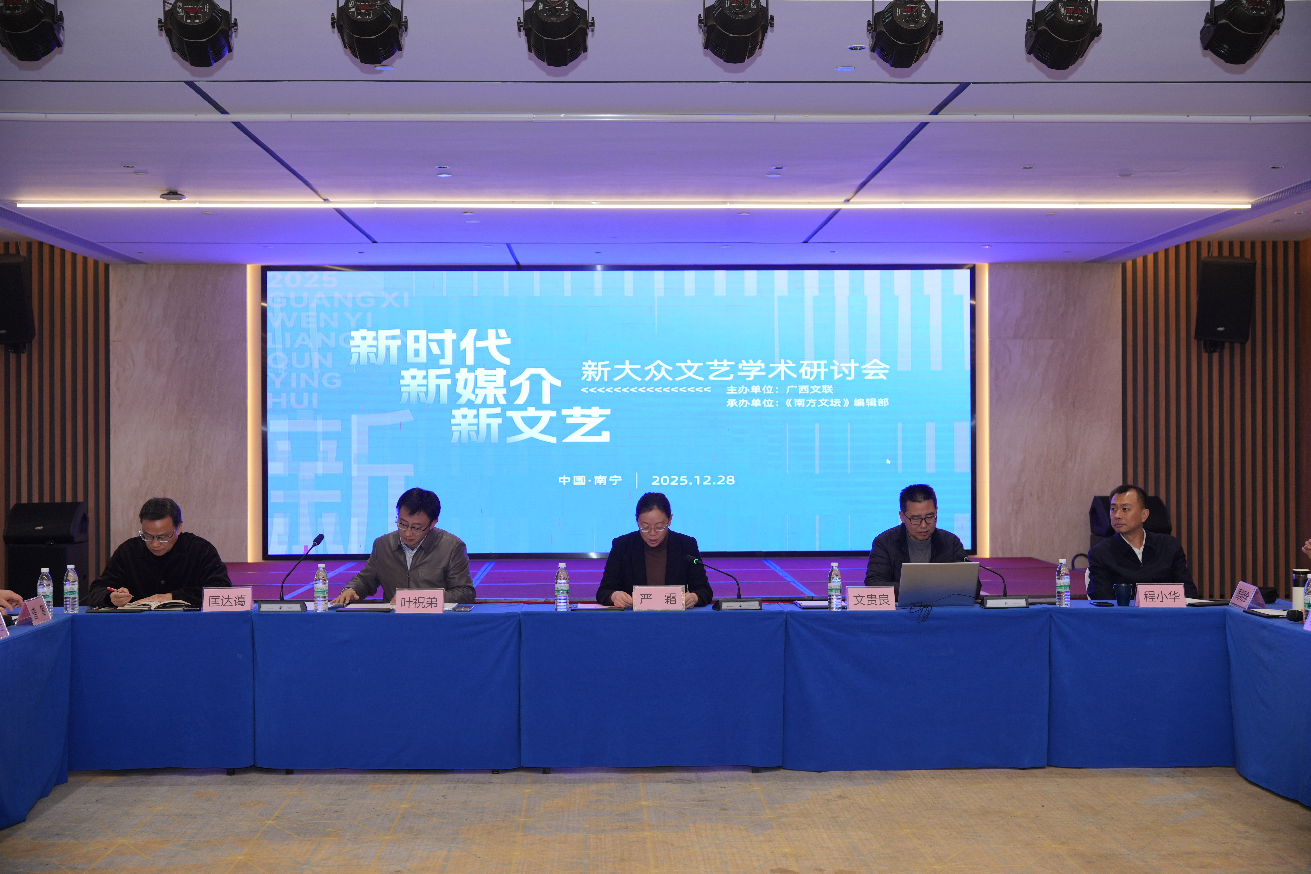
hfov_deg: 42.0
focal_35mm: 47
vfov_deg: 28.7
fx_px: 1708
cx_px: 656
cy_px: 437
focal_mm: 46.9
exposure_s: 1/100
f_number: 4
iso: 400
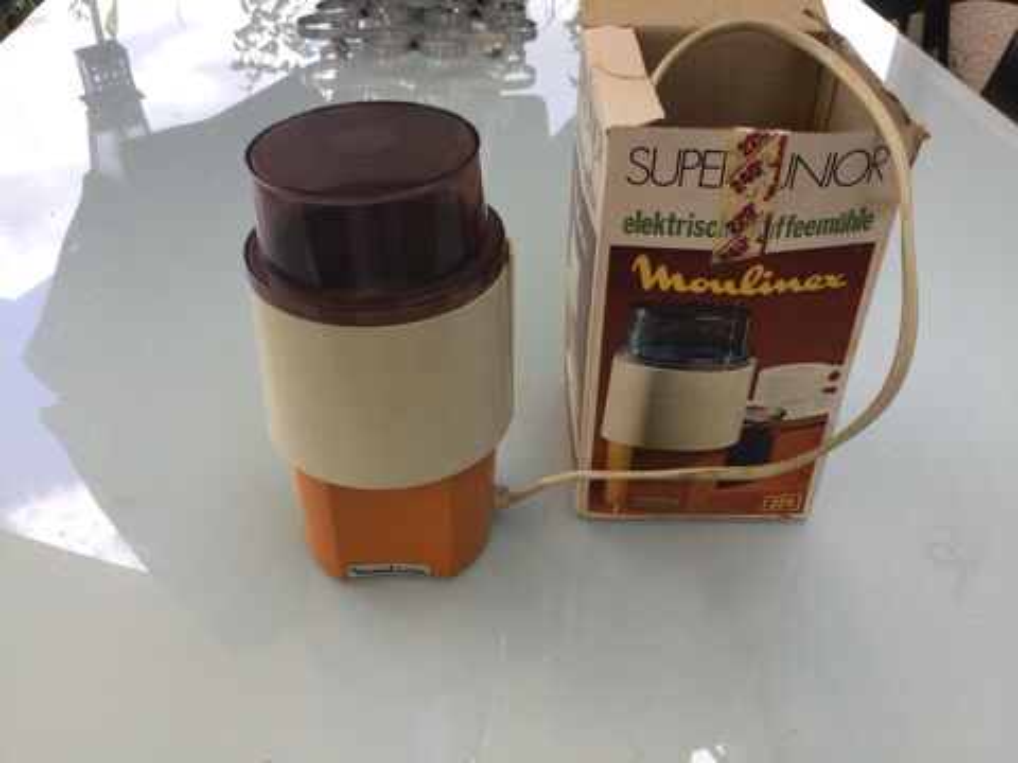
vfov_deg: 45.4
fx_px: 912
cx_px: 509
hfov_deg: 58.4
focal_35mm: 31
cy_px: 382
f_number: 2.4
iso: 25
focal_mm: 3.3
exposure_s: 1/223
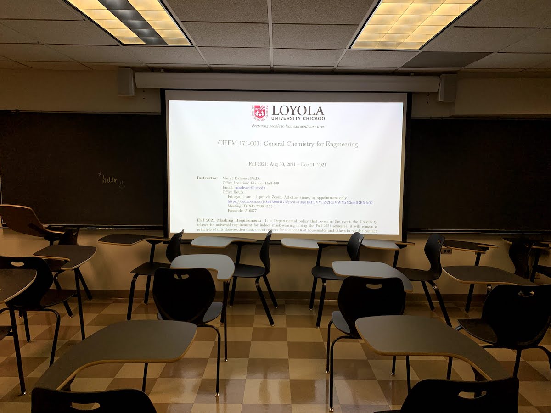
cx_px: 276
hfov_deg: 67.3
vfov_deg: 53.1
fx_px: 414
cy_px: 206
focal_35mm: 26
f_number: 1.8
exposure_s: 1/179
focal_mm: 4.25
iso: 25
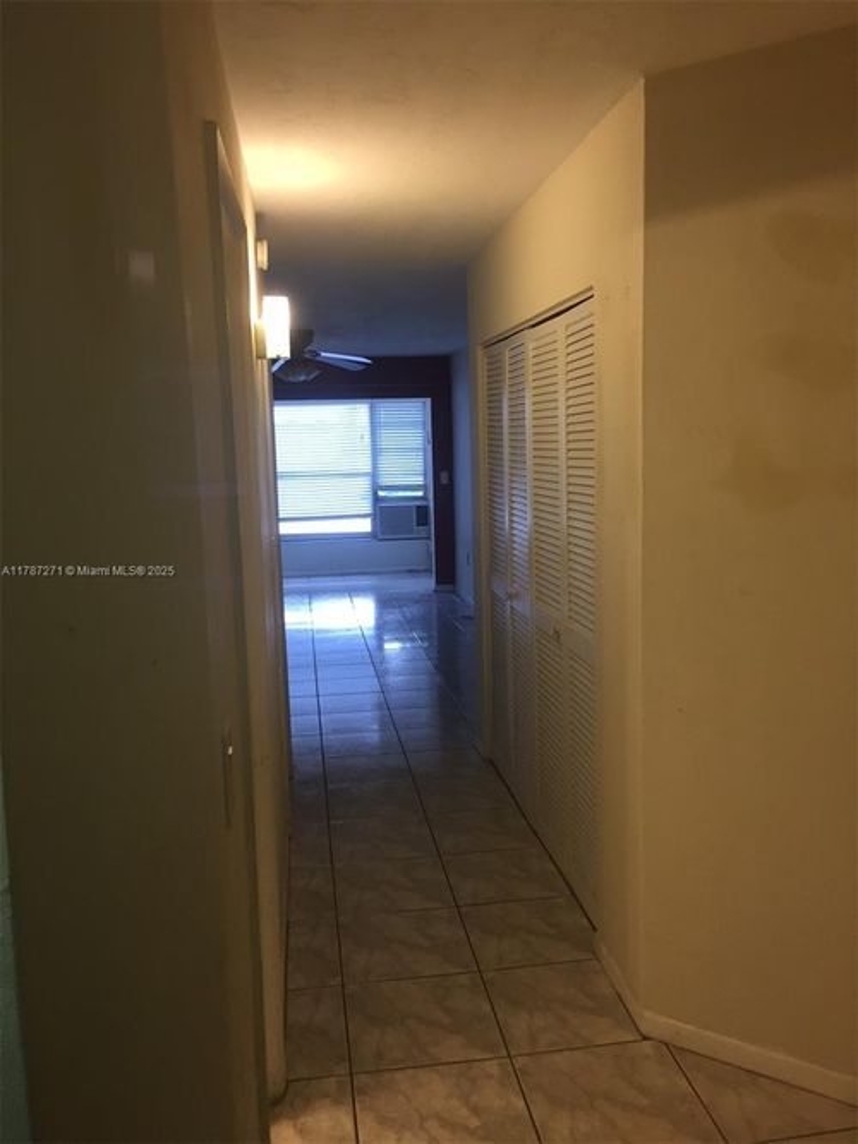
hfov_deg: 48.2
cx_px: 429
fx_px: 959
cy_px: 572
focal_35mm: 29
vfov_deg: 61.7
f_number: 2.2
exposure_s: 1/30
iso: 40
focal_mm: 4.15
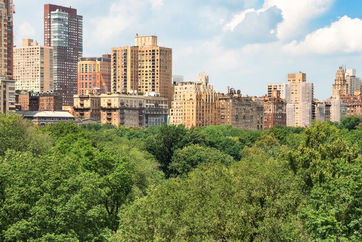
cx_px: 193
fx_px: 724
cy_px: 151
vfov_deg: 18.9
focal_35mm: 72
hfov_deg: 28.1
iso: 200
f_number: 13
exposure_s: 1/60
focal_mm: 44
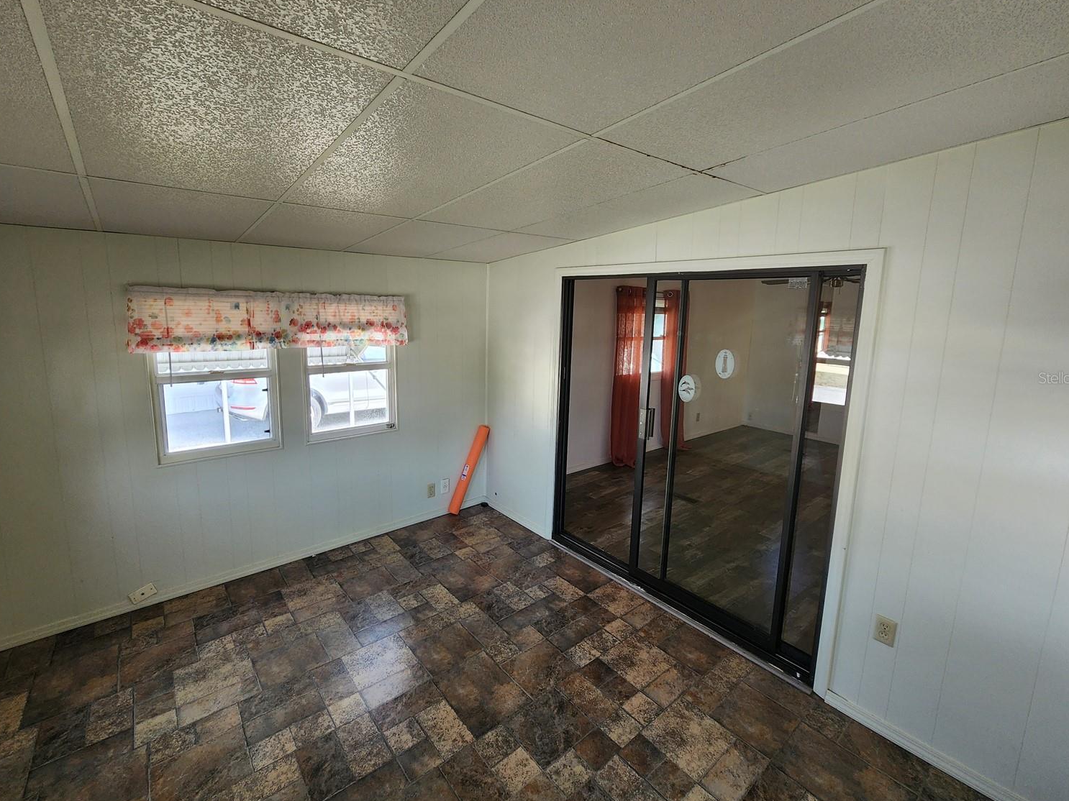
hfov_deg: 102.1
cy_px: 377
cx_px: 531
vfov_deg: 85.6
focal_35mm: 14
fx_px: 432
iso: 160
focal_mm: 2.2
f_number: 2.2
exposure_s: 1/60
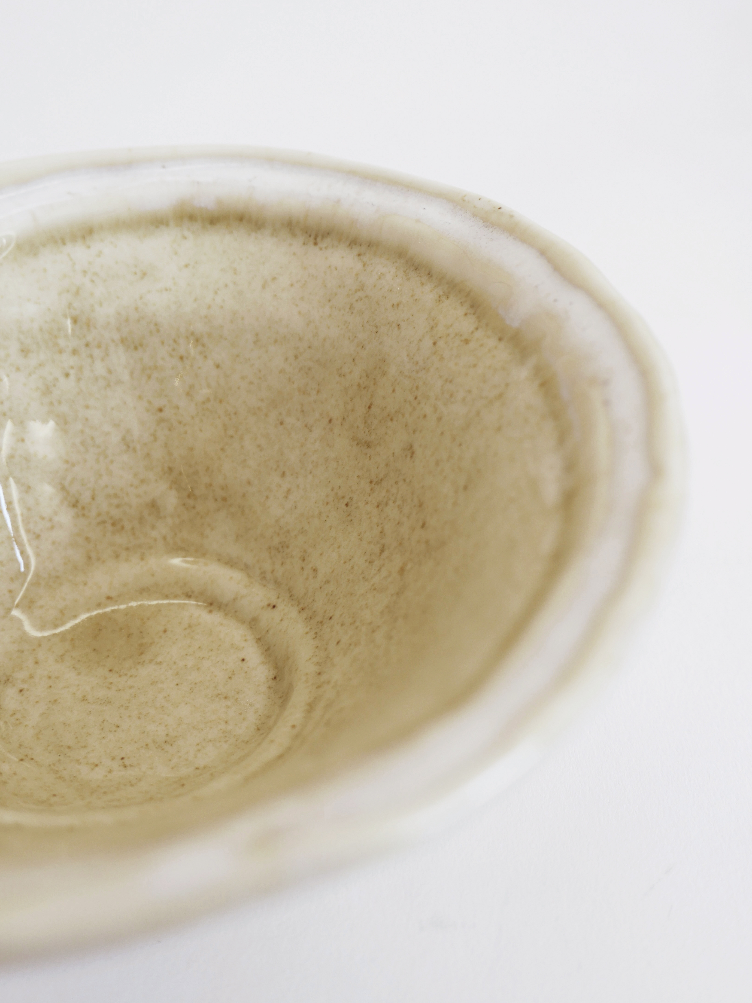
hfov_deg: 39.7
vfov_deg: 51.3
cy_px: 471
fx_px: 1043
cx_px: 371
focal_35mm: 36
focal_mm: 14.9
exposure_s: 1/125
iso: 200
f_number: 2.5
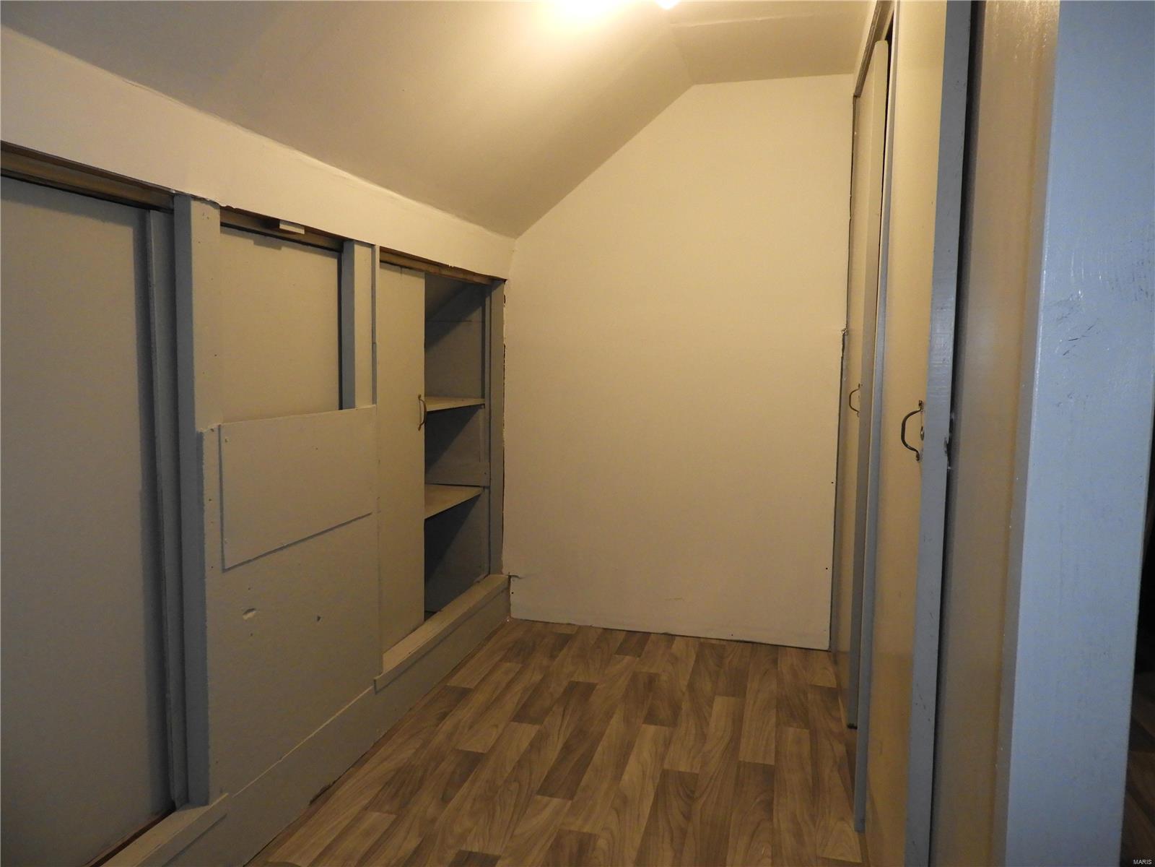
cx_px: 578
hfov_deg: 71.6
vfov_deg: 56.8
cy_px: 434
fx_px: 801
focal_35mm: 24
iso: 500
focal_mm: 4.3
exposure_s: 1/30
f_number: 3.3
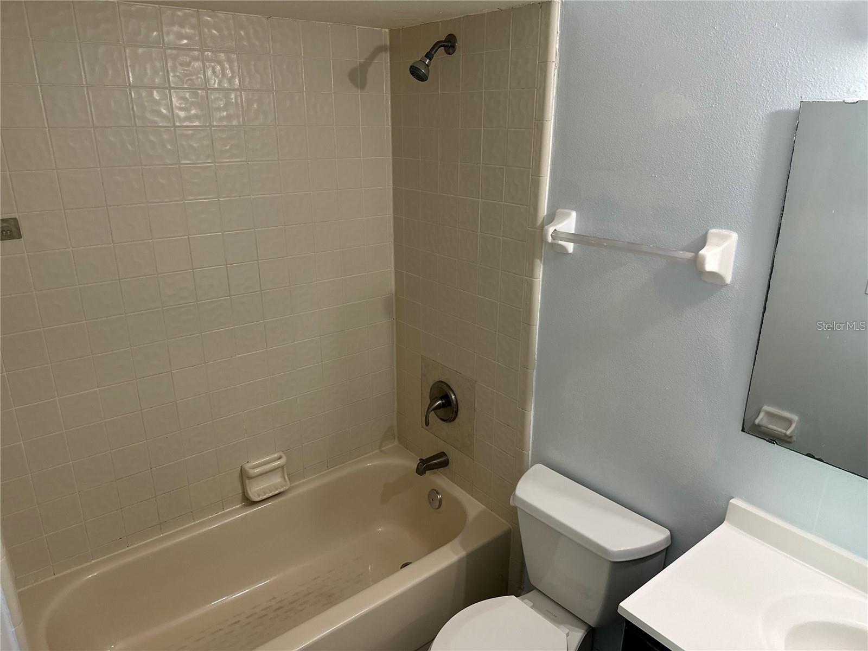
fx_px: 602
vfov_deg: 56.8
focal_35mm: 24
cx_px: 434
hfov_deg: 71.6
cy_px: 326
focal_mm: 6.86
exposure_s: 1/60
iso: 320
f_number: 1.78
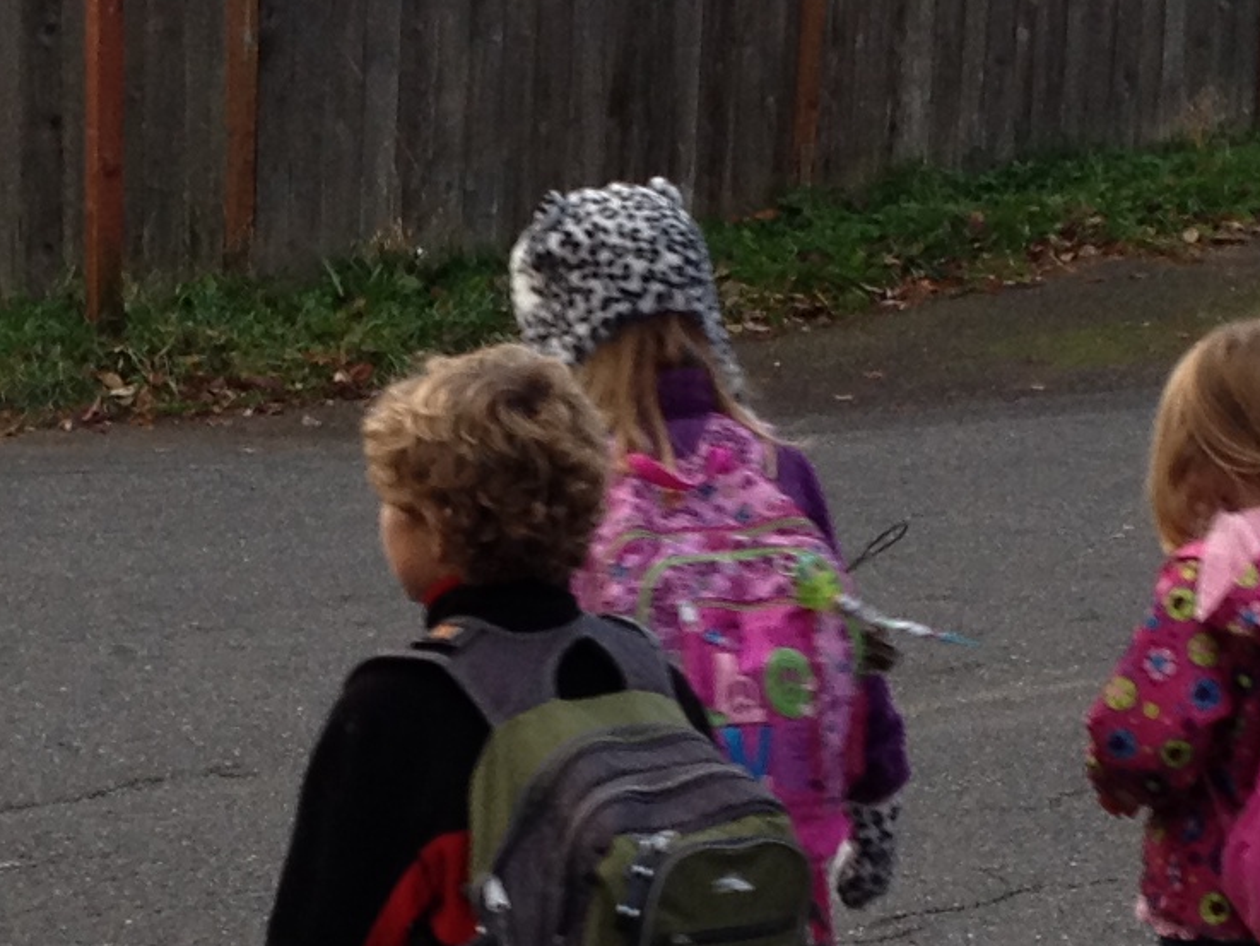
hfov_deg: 12.7
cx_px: 622
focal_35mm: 155
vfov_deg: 9.5
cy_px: 789
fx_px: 5643
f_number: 2.4
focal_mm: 4.28
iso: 50
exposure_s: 1/120
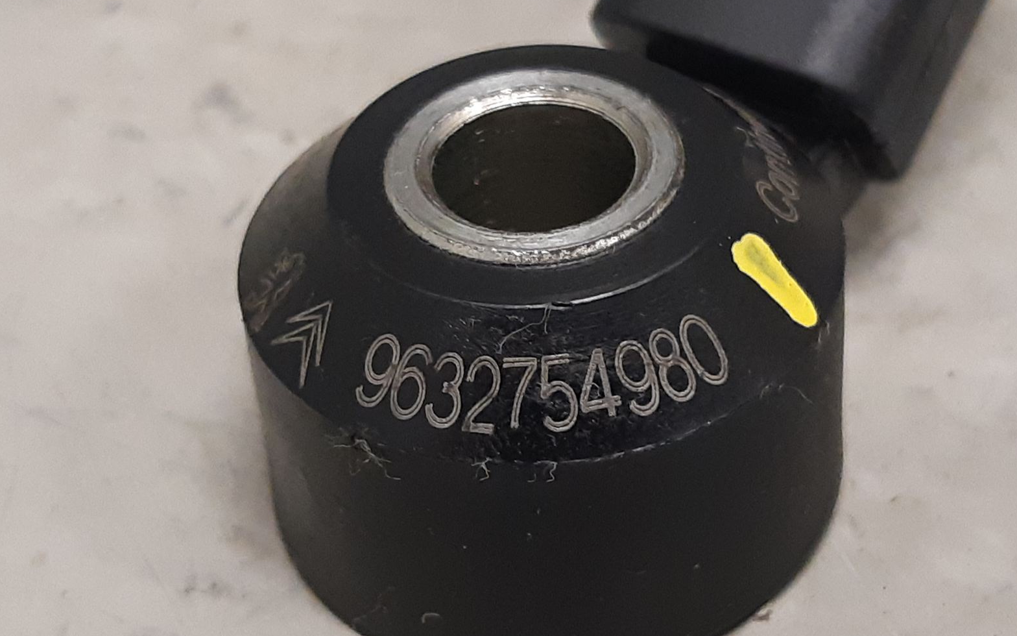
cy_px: 354
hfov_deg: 54.0
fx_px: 998
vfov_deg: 35.3
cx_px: 517
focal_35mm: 36
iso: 250
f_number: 1.7
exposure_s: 1/50
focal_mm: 3.93
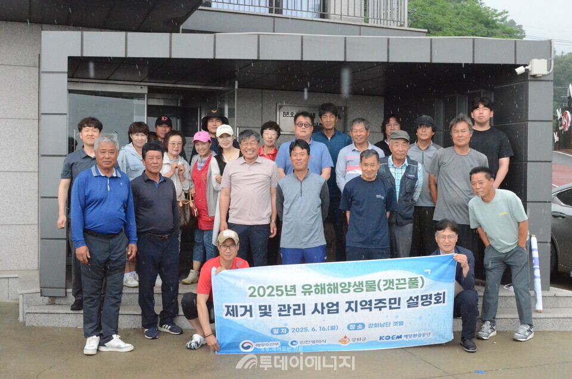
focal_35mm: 42
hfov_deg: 46.5
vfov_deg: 31.8
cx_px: 286
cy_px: 190
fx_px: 666
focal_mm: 28
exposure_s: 1/640
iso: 8000
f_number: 13
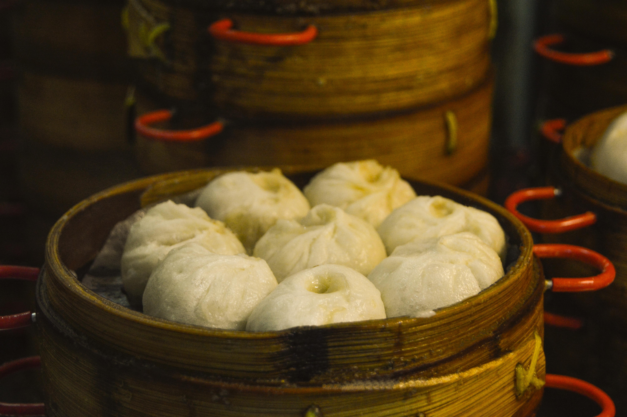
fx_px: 1305
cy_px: 208
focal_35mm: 75
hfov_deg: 27.0
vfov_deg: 18.1
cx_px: 314
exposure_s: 1/80
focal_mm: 50
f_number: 5.6
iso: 900
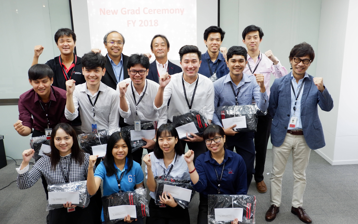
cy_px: 119
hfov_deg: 56.7
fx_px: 332
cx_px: 181
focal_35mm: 34
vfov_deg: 37.3
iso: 1000
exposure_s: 1/45
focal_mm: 22.2
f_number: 4
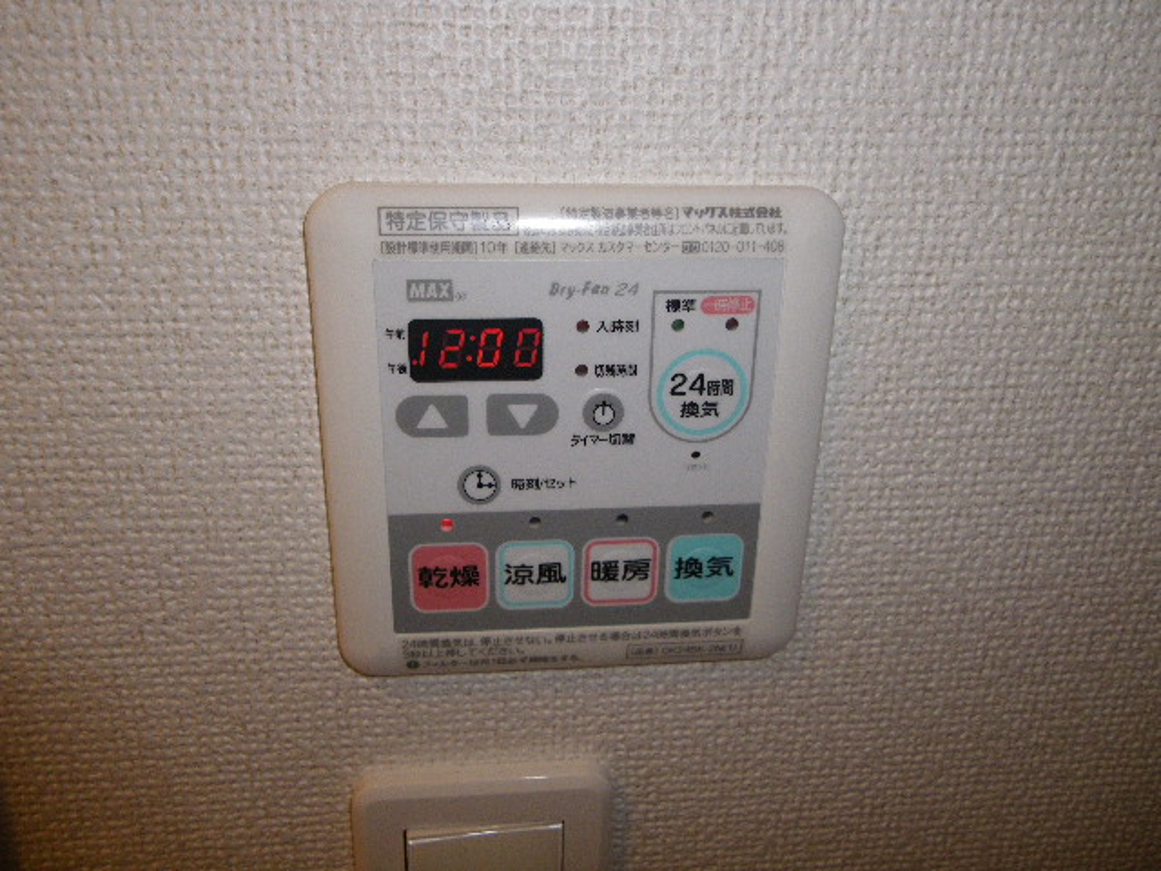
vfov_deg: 49.7
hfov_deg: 63.4
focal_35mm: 28
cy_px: 436
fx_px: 939
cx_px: 580
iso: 320
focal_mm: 4.9
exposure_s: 1/60
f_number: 7
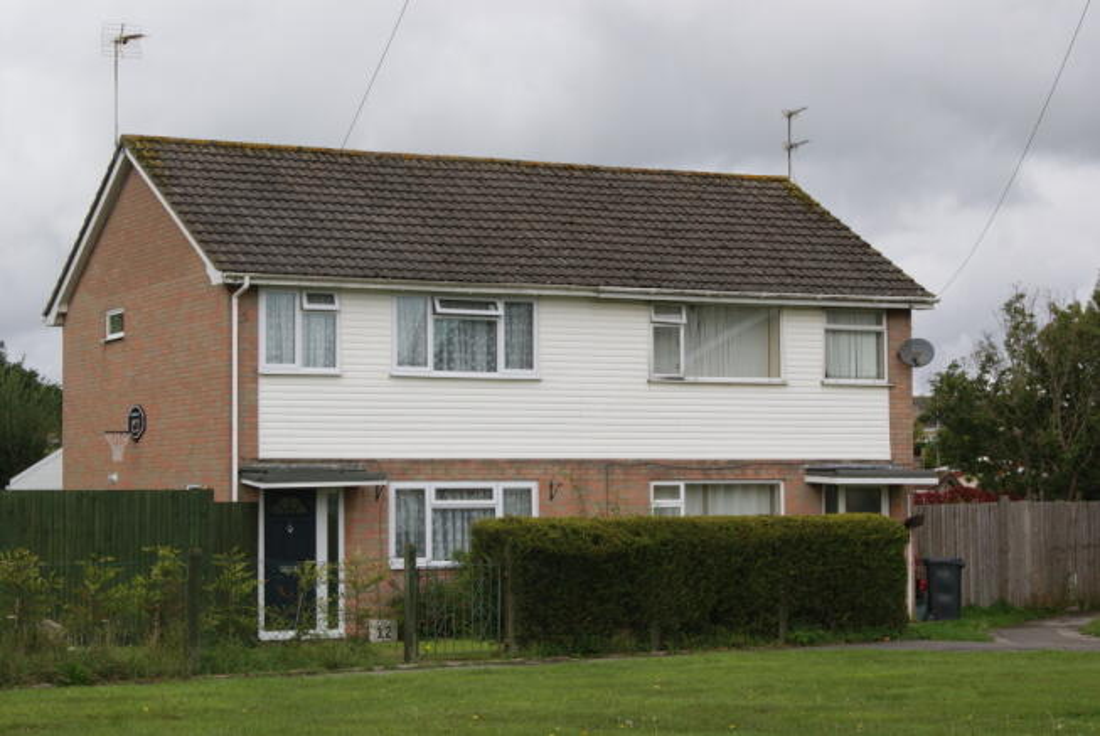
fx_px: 2524
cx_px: 550
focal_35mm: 82
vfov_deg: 16.6
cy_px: 368
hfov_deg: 24.6
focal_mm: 55
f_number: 10
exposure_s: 1/160
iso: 100
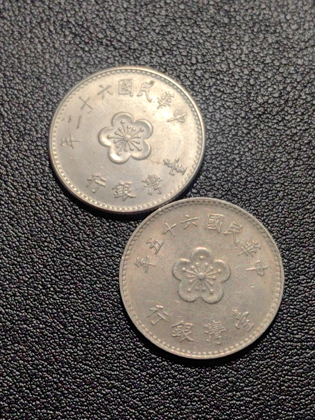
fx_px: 922
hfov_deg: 19.4
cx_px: 158
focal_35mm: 76
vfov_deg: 25.7
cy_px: 210
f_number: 2
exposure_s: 1/360
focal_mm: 5.75
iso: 50
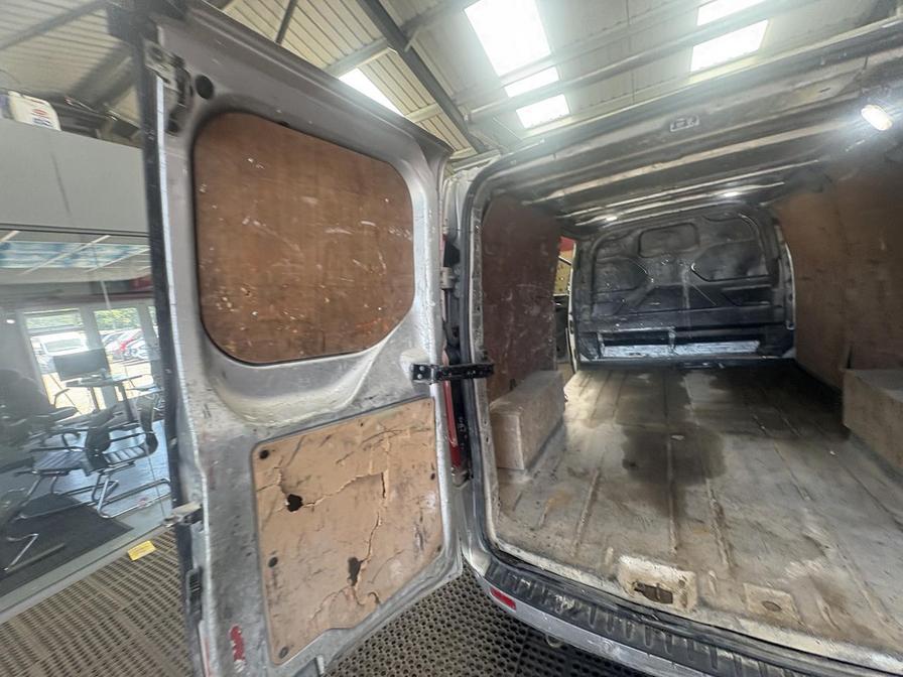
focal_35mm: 14
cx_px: 452
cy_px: 338
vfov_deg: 85.7
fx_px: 365
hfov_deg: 102.1
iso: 160
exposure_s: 1/99
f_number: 2.2
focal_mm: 2.22
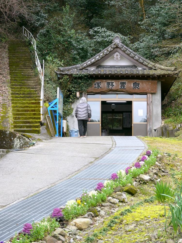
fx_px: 575
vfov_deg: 23.8
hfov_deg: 18.0
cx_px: 91
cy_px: 122
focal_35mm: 82
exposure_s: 1/100
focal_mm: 41
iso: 100
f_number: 5.3
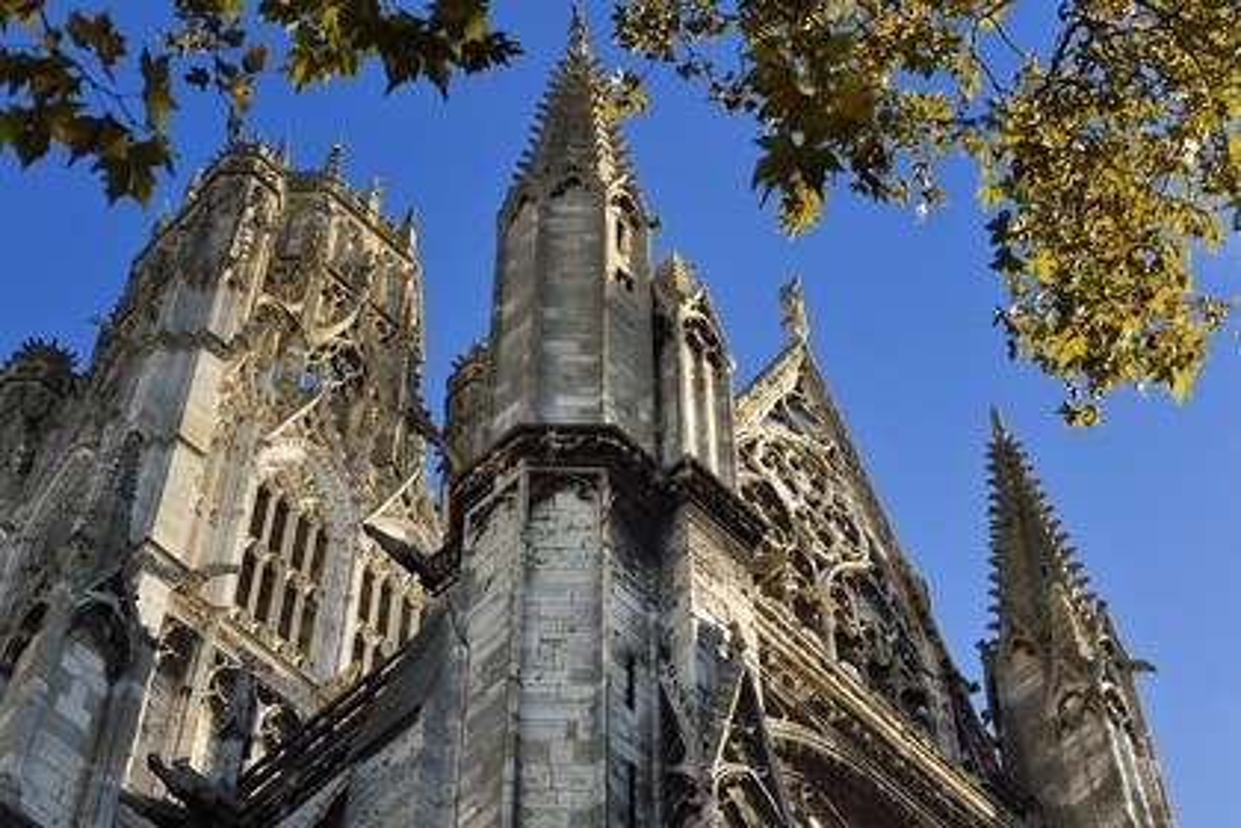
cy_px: 414
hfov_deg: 28.8
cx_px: 620
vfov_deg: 19.5
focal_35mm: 70
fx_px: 2413
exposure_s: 1/250
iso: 200
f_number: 9
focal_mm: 70
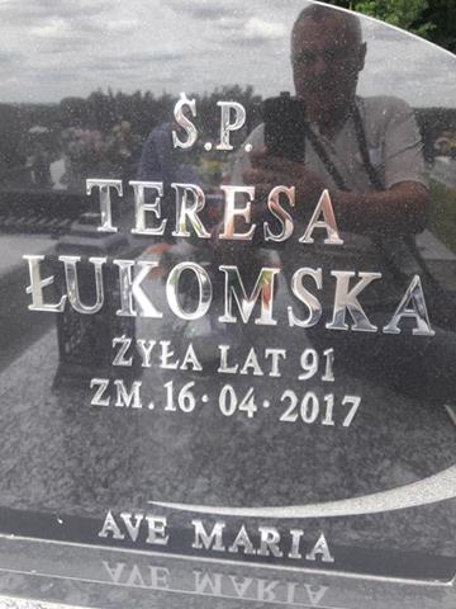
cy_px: 304
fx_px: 492
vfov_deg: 63.4
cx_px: 228
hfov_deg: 49.7
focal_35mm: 28
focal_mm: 3.7
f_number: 1.9
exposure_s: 1/121
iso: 40
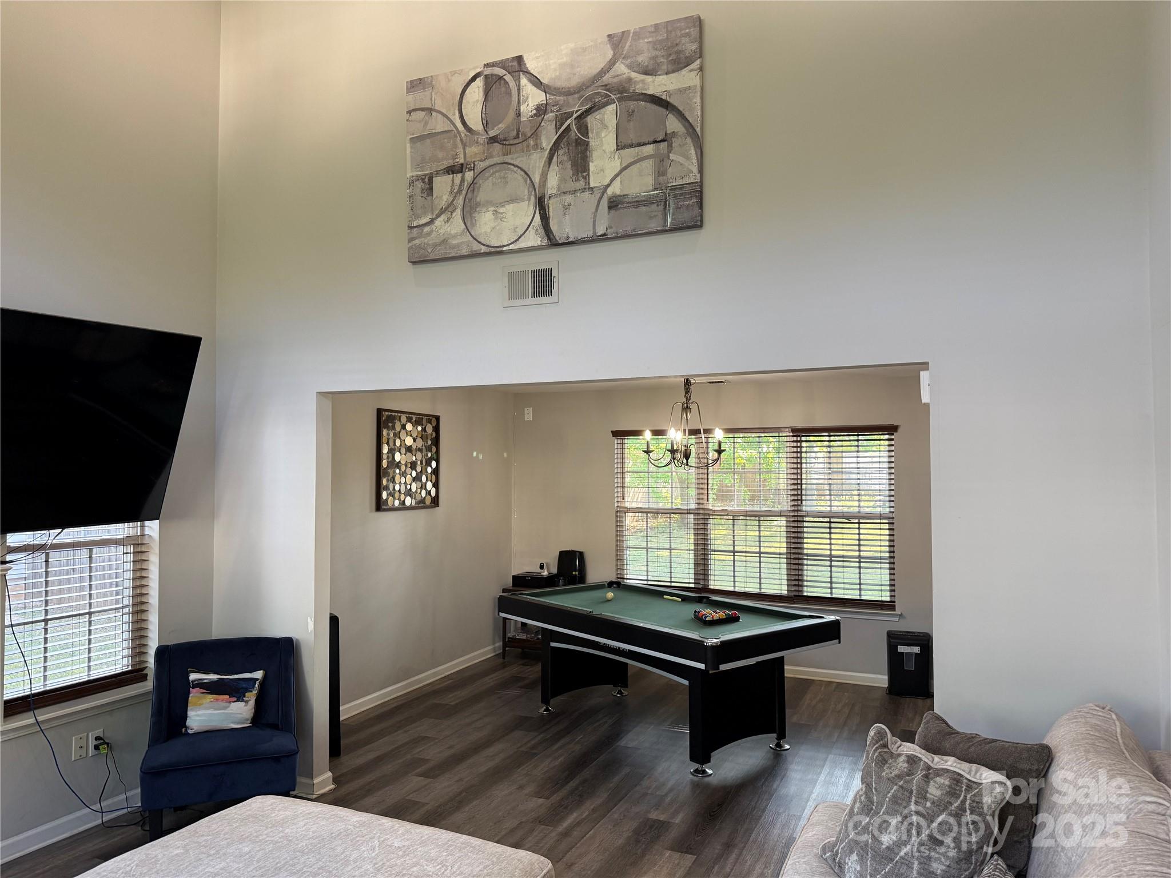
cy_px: 439
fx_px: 812
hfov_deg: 71.6
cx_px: 586
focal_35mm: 24
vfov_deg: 56.8
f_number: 1.78
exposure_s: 1/120
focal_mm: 6.76
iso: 200
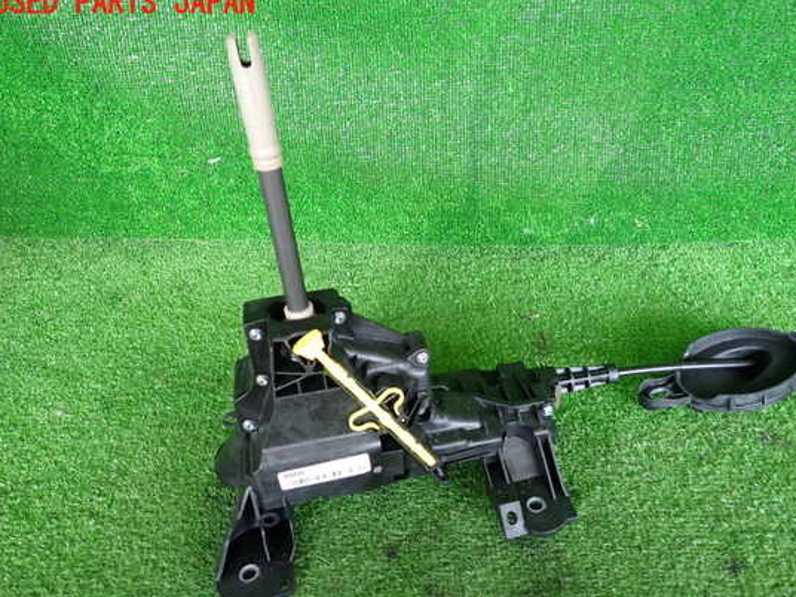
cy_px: 319
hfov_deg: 63.3
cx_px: 431
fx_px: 644
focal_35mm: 28
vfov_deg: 49.7
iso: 200
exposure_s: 1/100
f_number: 2
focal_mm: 4.5
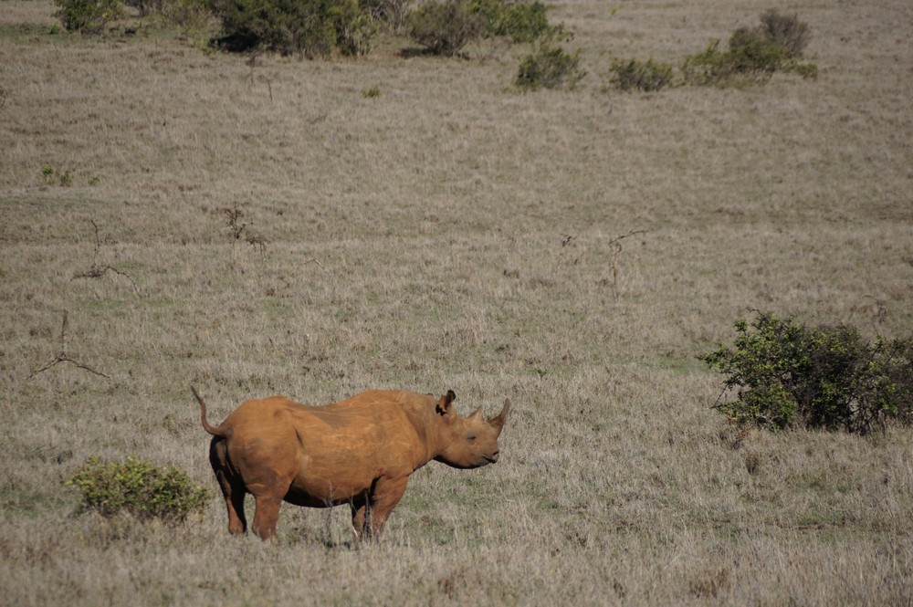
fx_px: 9502
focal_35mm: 375
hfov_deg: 5.5
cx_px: 456
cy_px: 304
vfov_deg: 3.7
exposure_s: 1/500
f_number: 6.3
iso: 100
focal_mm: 250
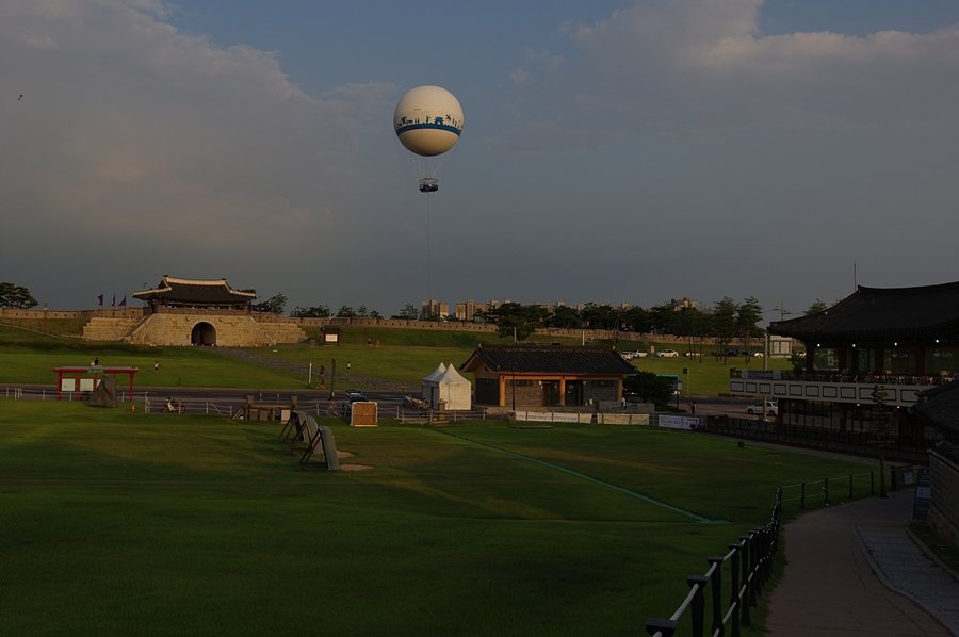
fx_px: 958
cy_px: 318
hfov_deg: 53.2
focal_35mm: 36
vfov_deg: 36.8
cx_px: 480
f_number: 6.3
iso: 100
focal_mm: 24
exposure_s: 1/250
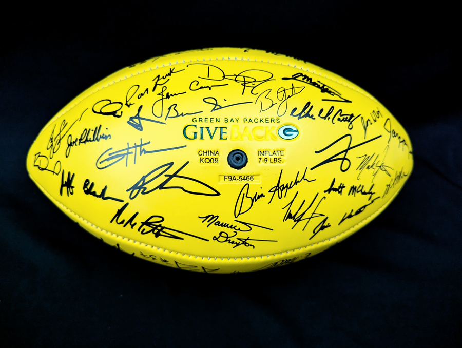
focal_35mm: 24
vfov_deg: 57.0
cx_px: 231
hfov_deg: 71.5
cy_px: 174
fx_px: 321
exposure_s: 1/24.2
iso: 2580
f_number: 1.85
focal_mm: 6.81
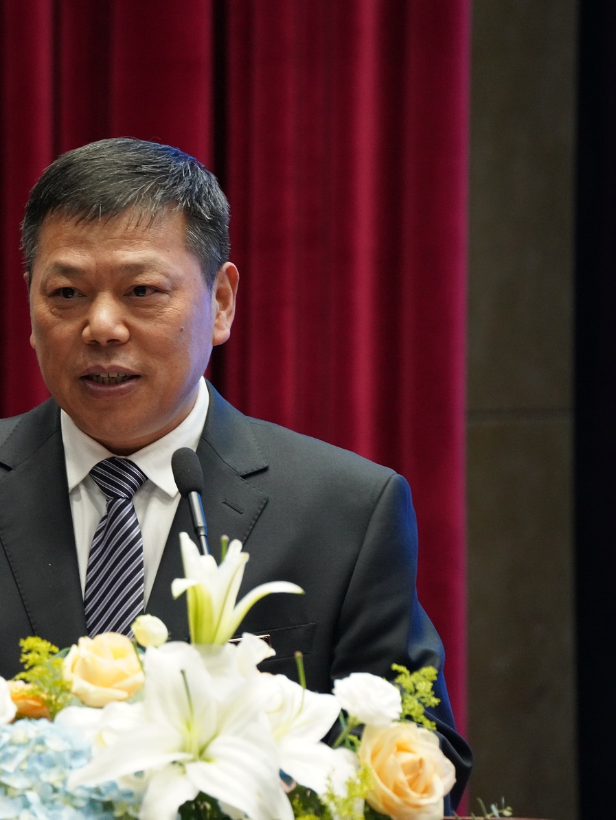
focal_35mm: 401
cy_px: 411
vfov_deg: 4.9
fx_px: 9509
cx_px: 188
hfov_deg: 3.7
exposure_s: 1/100
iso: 5000
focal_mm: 277
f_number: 6.3
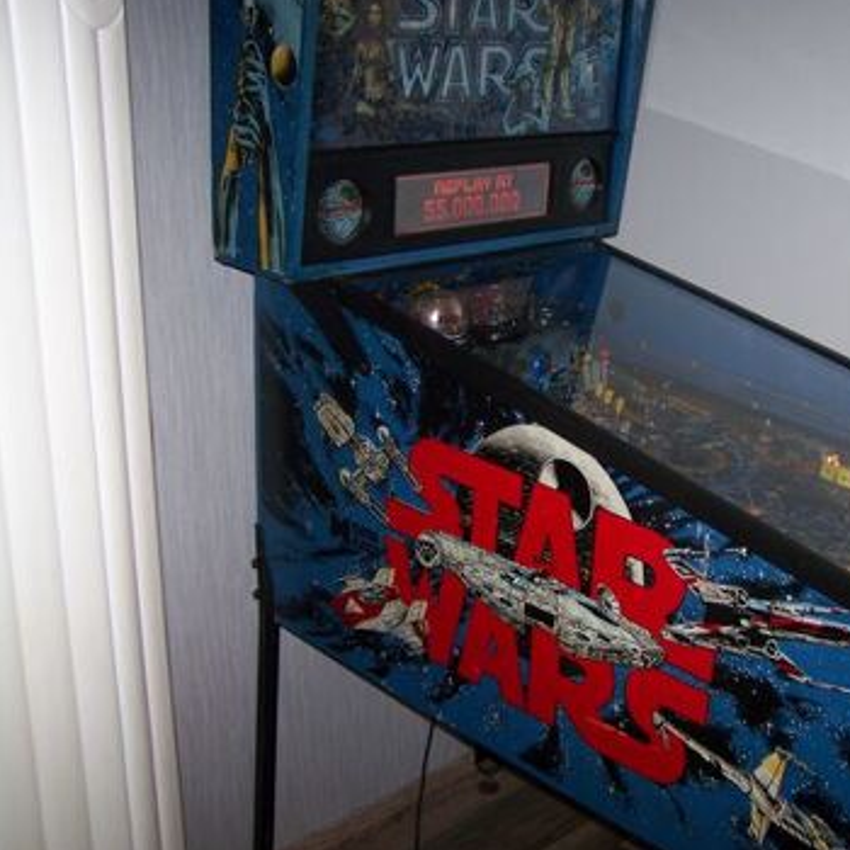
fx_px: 1278
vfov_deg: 36.8
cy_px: 423
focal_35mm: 46
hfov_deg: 36.4
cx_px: 576
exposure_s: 1/60
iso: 80
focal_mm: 6.3
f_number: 2.8
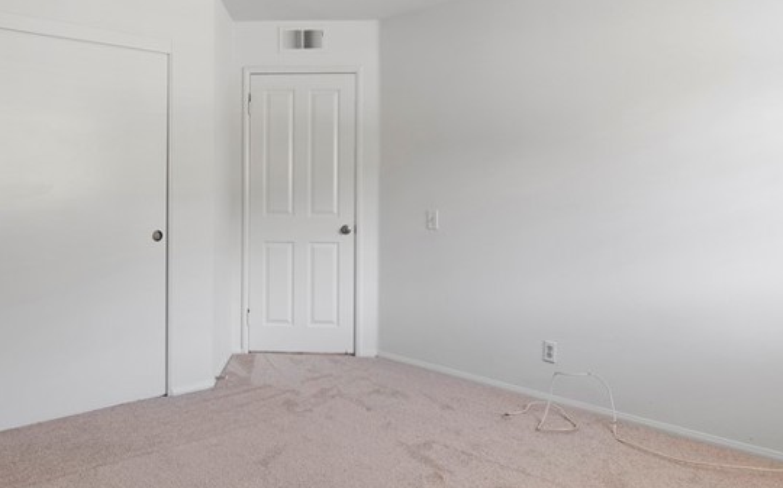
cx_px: 274
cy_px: 209
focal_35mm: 29
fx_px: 619
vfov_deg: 43.0
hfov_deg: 63.3
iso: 250
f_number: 8
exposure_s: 1/6
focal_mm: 10
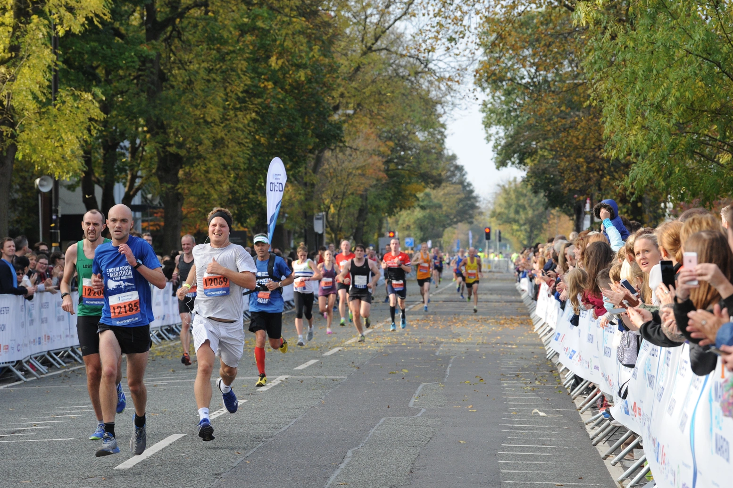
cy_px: 248
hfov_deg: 14.8
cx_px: 370
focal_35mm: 139
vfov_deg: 9.9
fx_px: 2828
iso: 1250
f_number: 7.1
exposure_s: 1/1000
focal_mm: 135
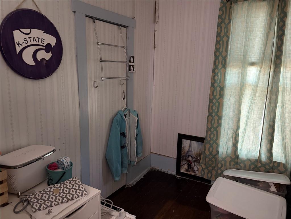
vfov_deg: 53.1
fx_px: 219
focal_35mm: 26
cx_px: 146
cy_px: 110
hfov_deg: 67.3
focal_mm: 5.96
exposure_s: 1/30
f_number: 1.6
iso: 500
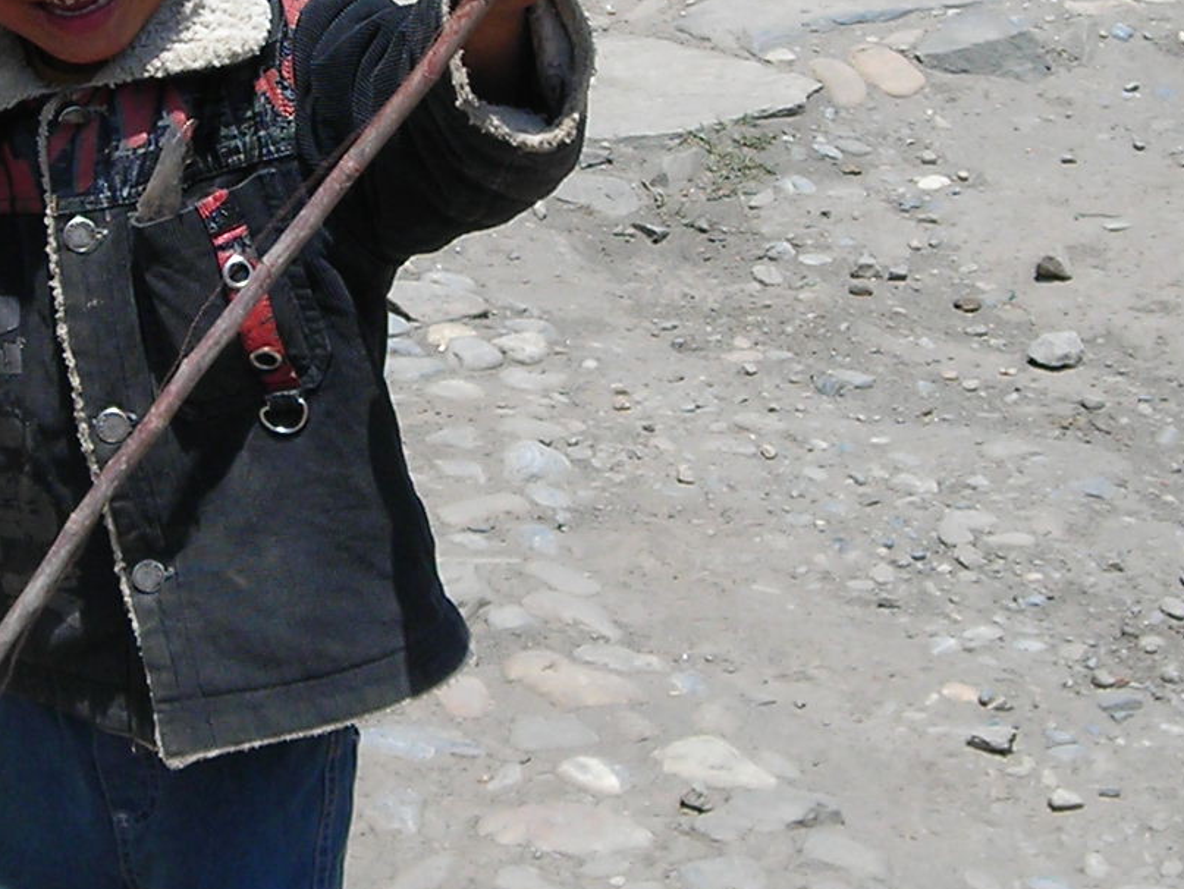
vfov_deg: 12.1
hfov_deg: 16.1
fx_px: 4175
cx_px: 324
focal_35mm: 122
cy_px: 189
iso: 50
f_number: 6.4
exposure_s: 1/180
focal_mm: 6.3
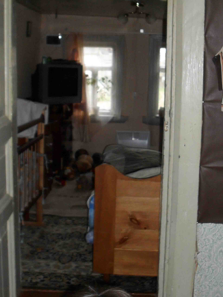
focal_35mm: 50
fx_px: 430
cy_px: 142
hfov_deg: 29.1
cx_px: 109
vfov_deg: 38.2
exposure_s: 1/45
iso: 200
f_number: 3.2
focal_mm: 6.3
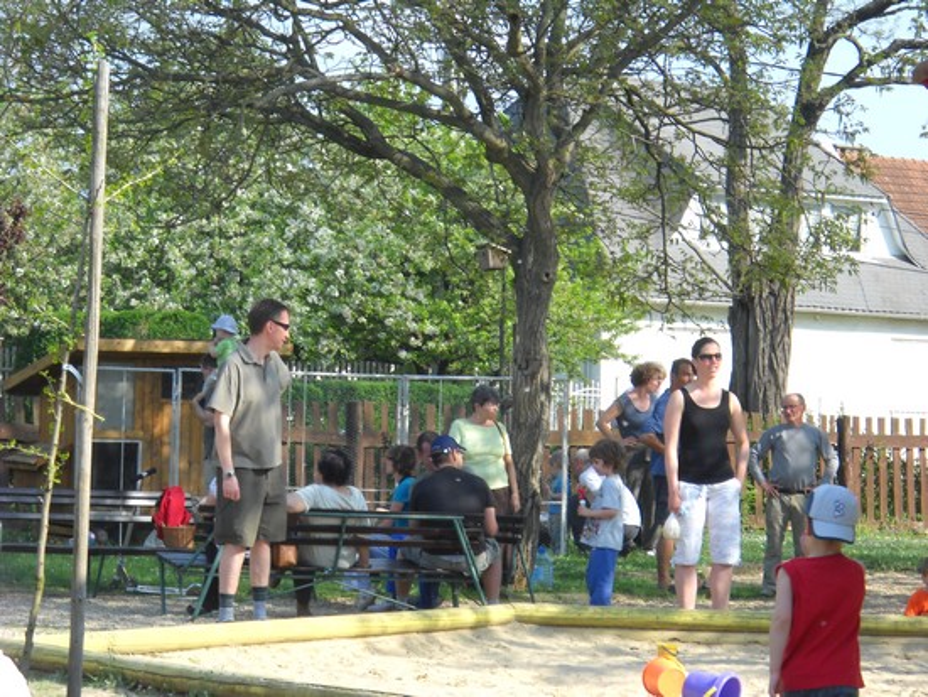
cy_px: 348
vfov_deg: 10.2
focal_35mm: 145
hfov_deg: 13.6
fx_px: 3889
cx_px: 464
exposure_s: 1/88
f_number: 6.7
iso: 64
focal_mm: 24.03
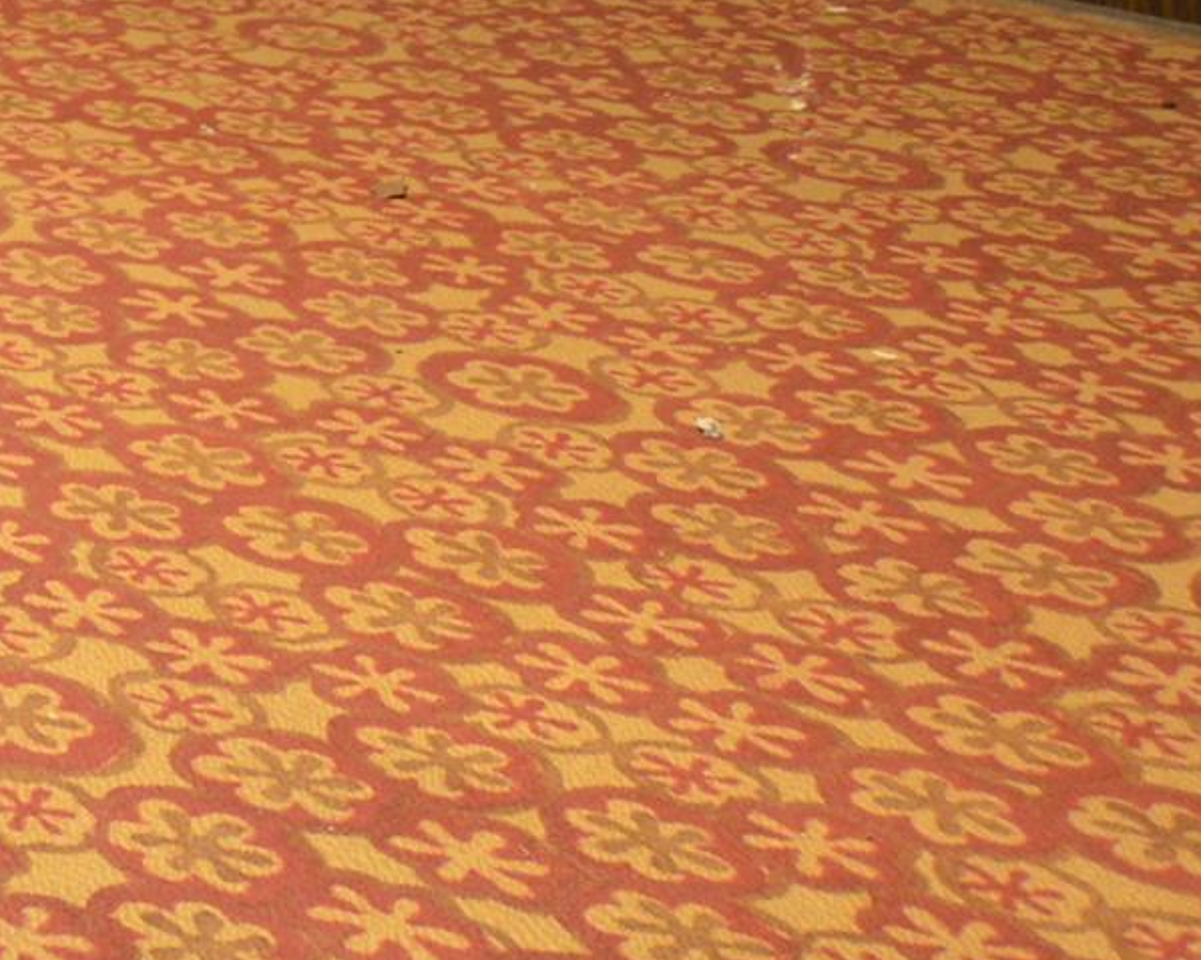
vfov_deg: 16.6
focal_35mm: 83
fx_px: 2957
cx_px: -1544
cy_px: -530
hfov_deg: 15.3
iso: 400
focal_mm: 11.5
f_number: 3.5
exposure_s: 1/4
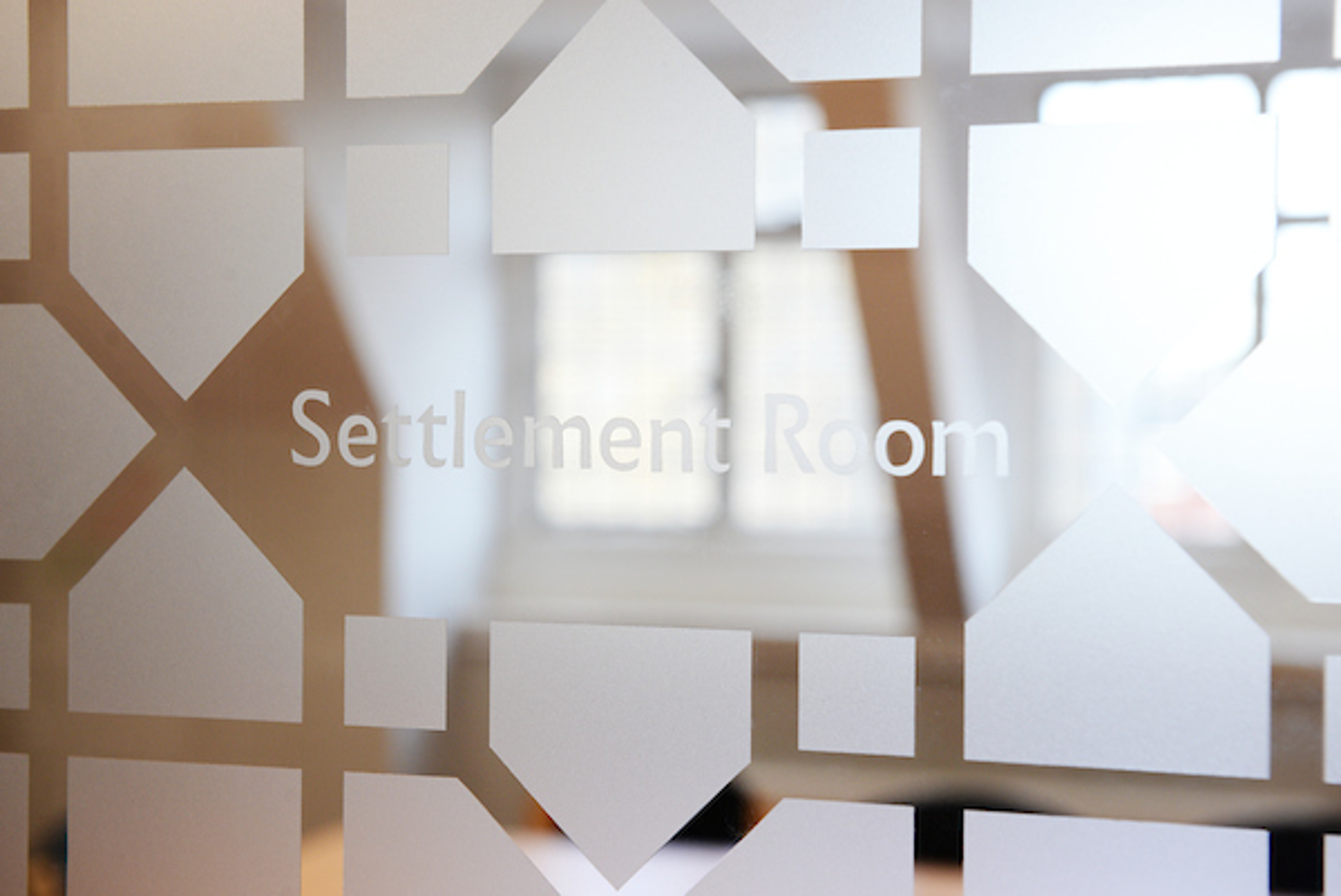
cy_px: 448
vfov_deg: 23.4
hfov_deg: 34.5
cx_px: 670
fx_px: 2162
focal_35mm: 58
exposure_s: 1/100
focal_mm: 58
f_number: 7.1
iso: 640
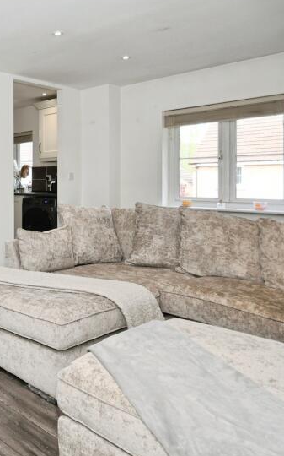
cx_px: -60
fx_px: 360
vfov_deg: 64.1
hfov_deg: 34.3
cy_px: 182
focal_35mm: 29
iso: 400
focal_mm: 10
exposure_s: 1/60
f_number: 8
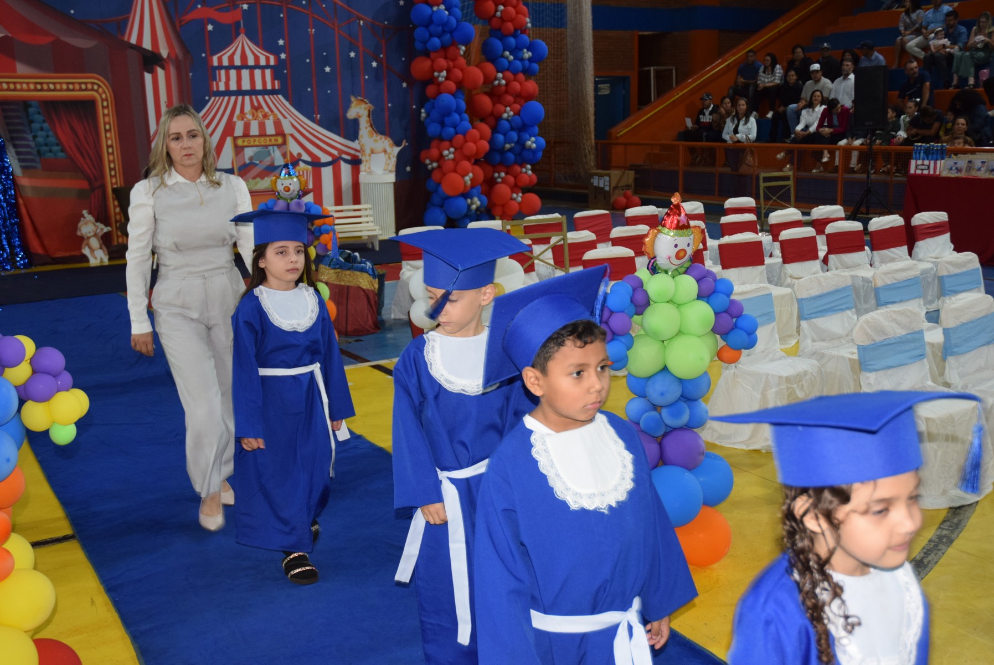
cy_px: 332
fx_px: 995
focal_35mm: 36
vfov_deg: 36.9
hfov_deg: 53.1
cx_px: 497
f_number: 3.8
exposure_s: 1/60
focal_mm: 24
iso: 1000
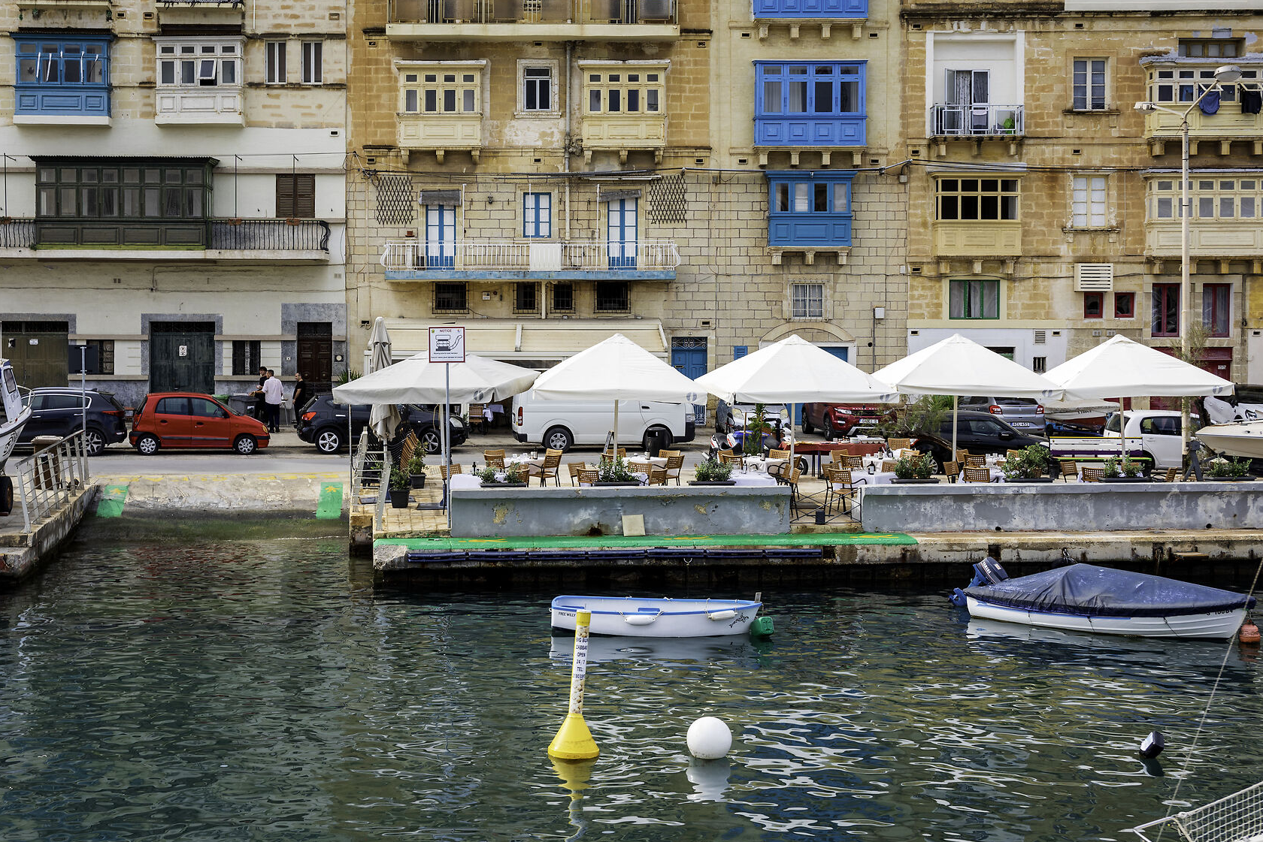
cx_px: 507
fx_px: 1755
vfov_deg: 26.8
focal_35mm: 50
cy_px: 269
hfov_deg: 39.4
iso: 64
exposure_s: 1/125
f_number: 6.3
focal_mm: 35
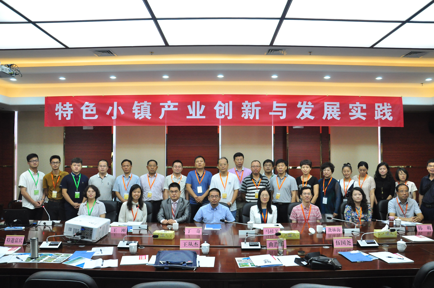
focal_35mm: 27
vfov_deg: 47.8
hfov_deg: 67.4
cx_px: 217
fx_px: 325
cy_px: 144
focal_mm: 18
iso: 1250
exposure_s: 1/80
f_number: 5
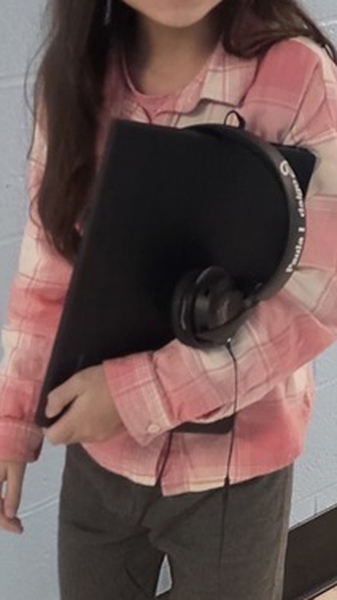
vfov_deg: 30.7
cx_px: 199
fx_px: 1080
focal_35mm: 68
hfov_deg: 17.7
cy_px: 196
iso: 400
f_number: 1.7
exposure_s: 1/120
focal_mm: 6.25
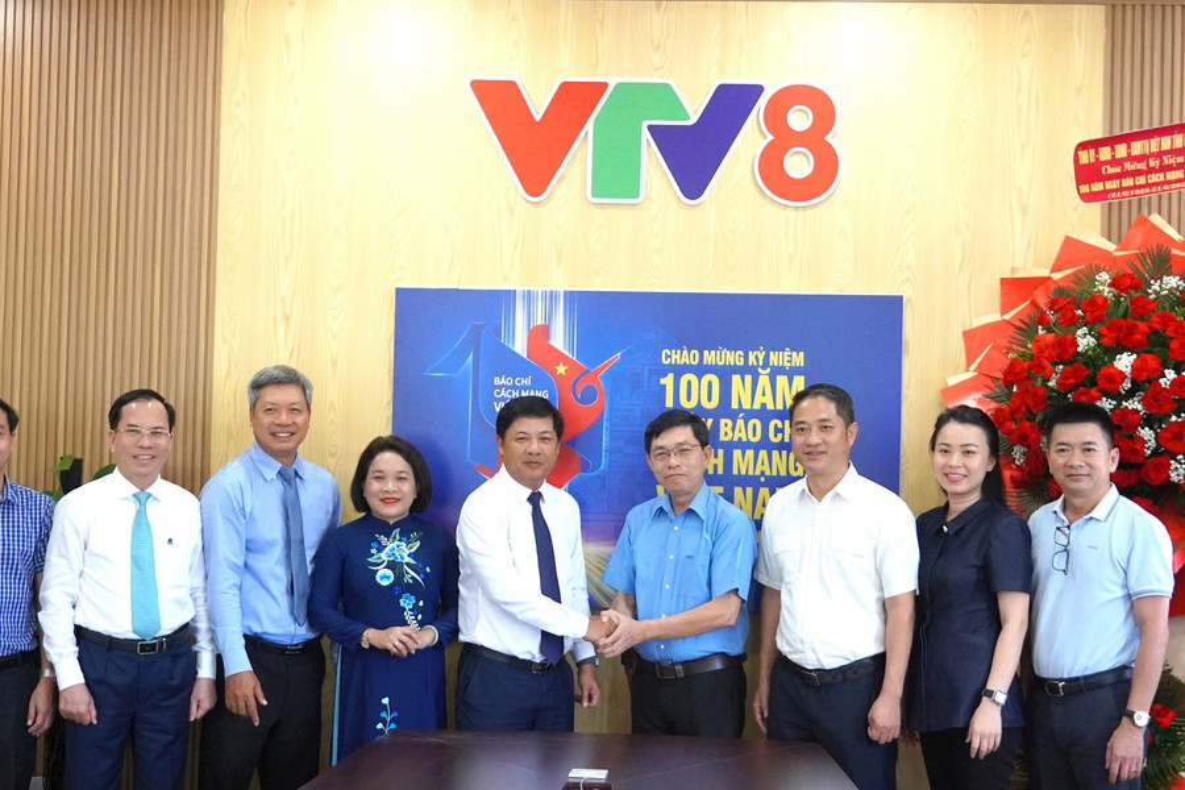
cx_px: 592
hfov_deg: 45.0
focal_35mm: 44
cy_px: 395
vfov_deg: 30.8
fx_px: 1432
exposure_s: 1/160
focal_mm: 29
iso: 2500
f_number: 4.5
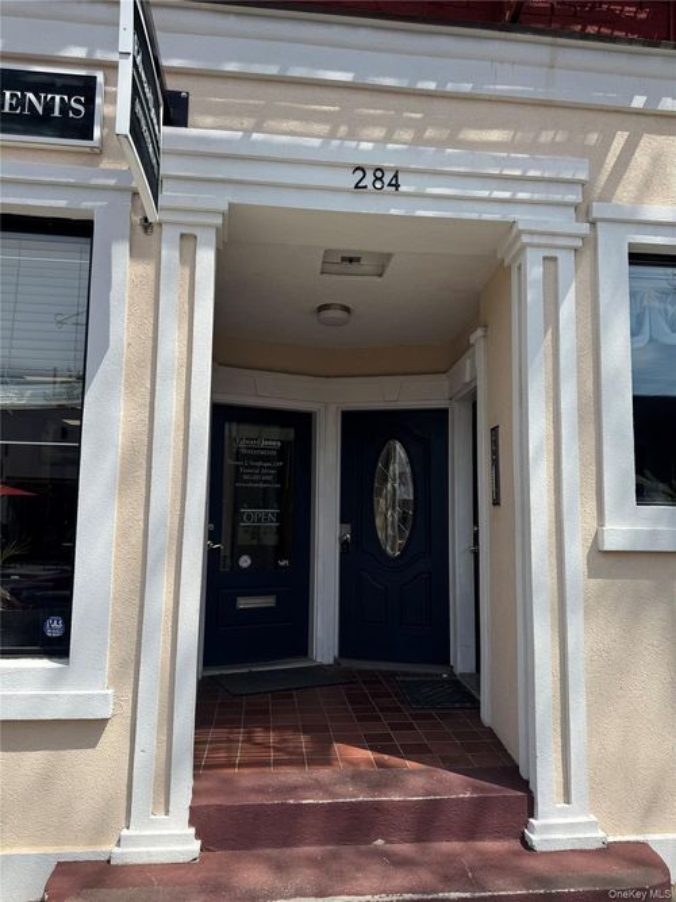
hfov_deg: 56.8
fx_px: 625
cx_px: 338
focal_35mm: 24
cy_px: 451
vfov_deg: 71.6
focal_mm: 6.76
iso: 80
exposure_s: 1/3802
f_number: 1.78
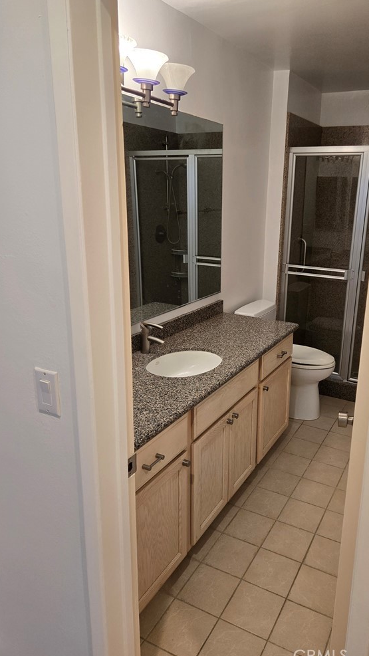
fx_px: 452
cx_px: 236
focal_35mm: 26
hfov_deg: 43.9
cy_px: 325
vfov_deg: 71.9
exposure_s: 1/120
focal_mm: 5.4
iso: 160
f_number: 1.8
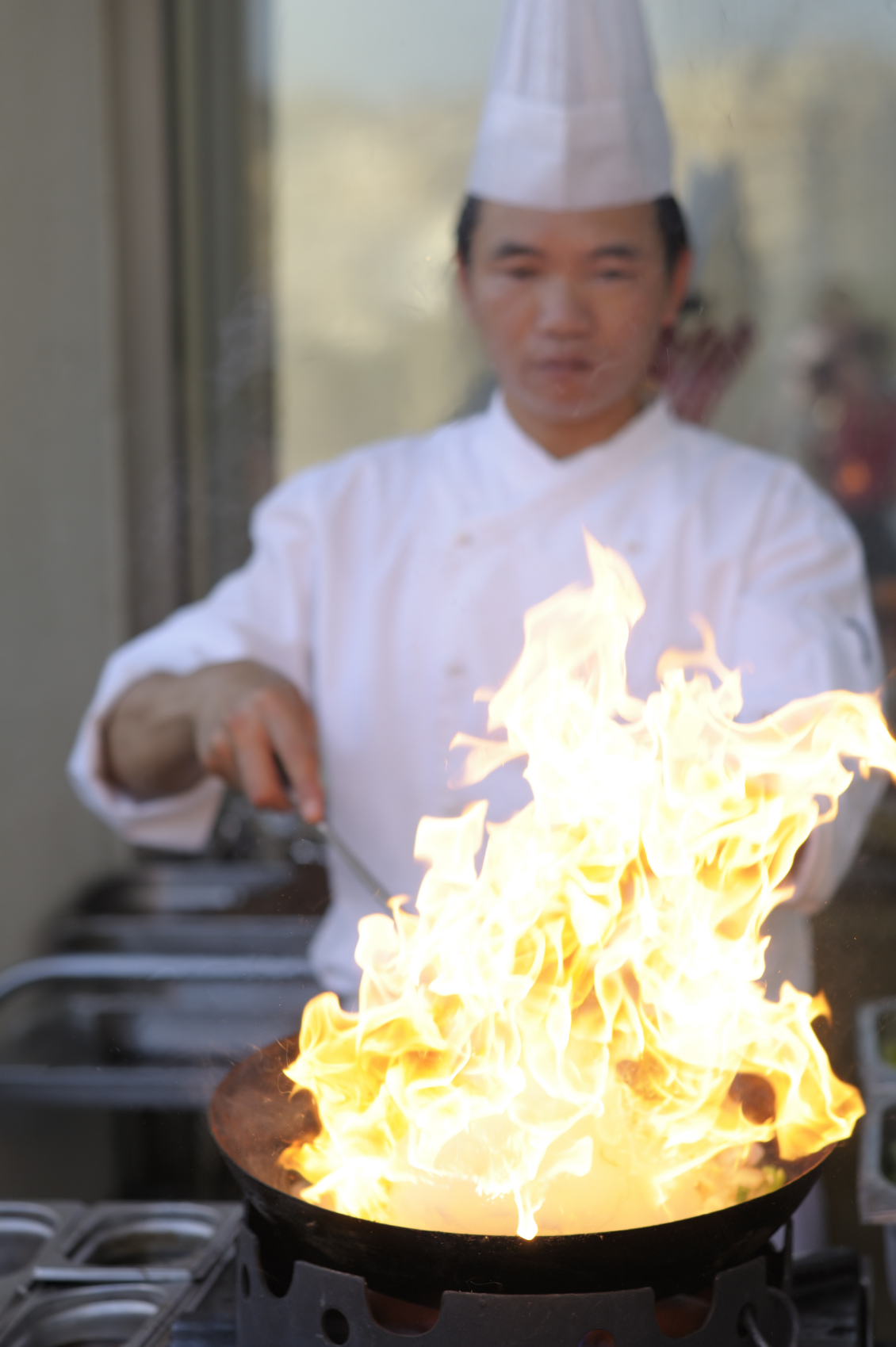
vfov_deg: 27.0
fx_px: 2804
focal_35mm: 75
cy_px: 674
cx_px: 448
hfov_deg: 18.2
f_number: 2.8
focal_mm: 50
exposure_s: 1/500
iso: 200
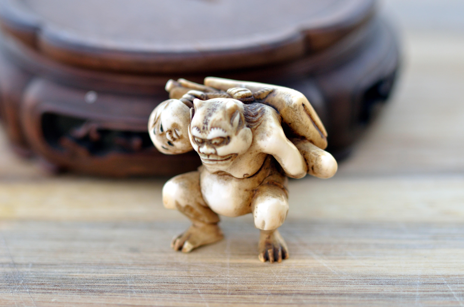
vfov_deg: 8.7
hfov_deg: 13.1
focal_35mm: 158
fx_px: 2026
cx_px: 232
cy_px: 154
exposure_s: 1/80
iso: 400
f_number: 4
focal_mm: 105
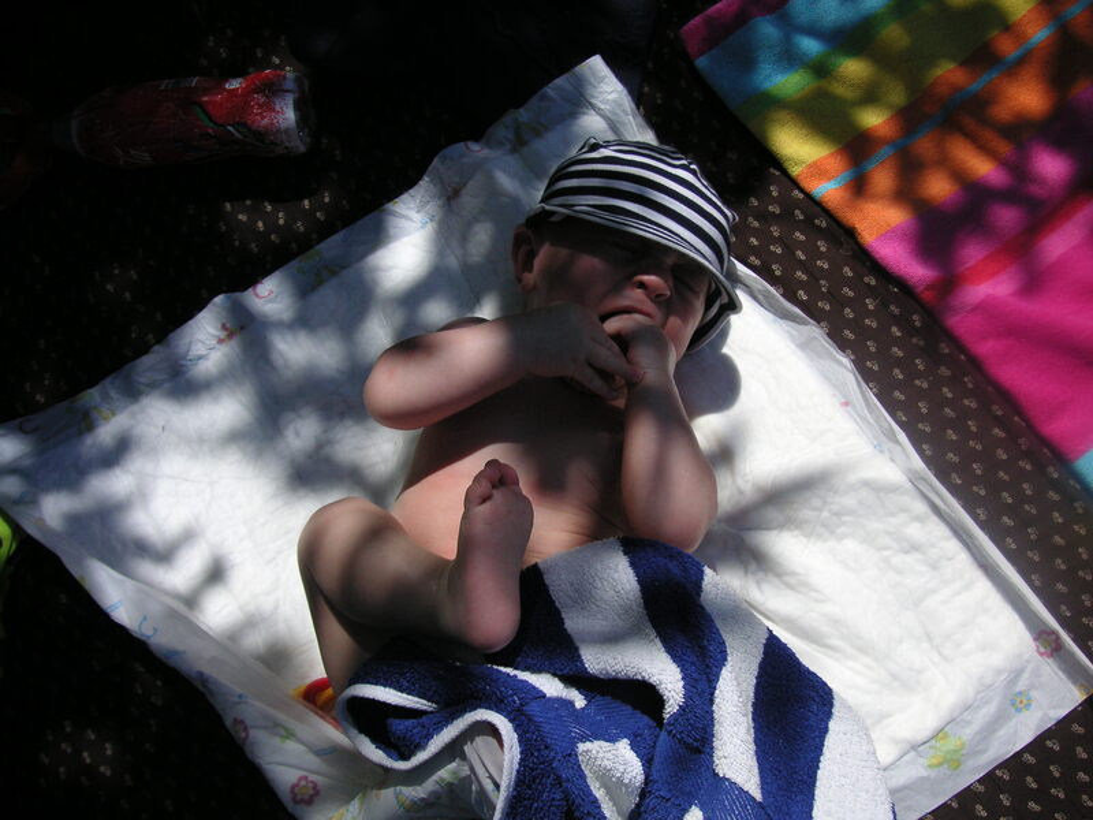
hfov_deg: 50.1
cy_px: 410
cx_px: 546
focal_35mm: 37
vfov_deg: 38.7
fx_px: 1168
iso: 50
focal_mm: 6.1
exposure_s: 1/350
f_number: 6.7
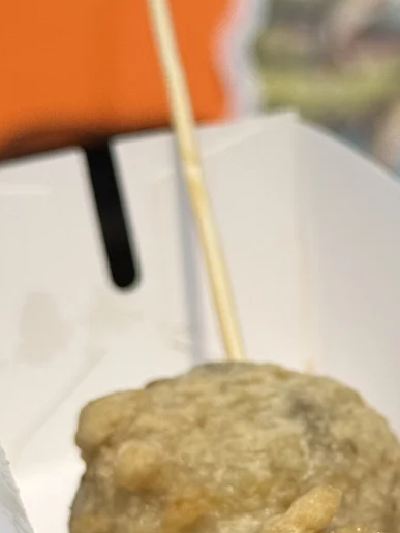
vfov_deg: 14.6
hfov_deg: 10.9
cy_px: 436
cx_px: 430
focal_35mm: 134
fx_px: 2065
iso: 64
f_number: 1.78
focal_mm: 6.76
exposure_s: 1/8772
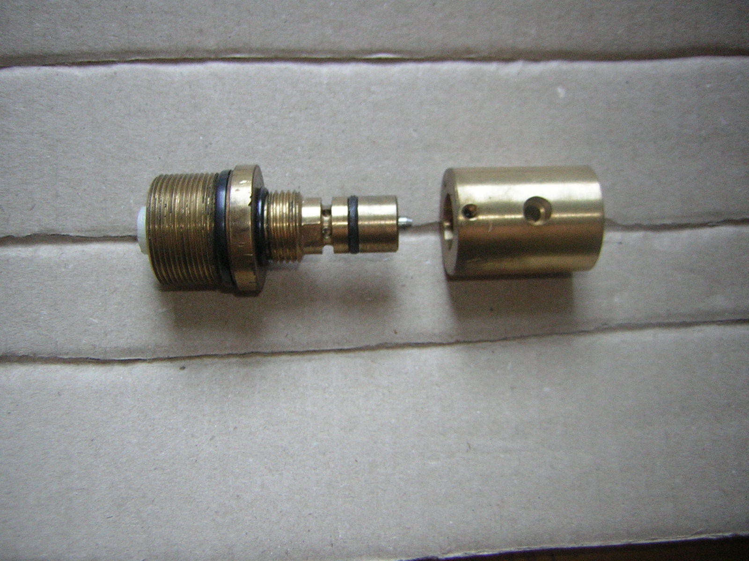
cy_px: 280
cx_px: 374
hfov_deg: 51.4
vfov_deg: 39.7
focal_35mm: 36
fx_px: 779
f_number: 2.6
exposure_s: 1/29.4
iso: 125
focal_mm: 4.7
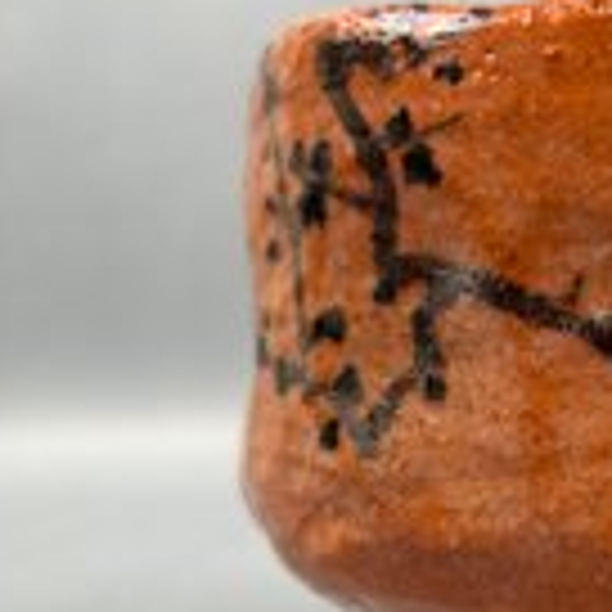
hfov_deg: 27.5
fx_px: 1160
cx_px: 641
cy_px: 340
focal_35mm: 58
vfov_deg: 29.5
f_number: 1.5
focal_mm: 5.7
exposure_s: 1/120
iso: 50
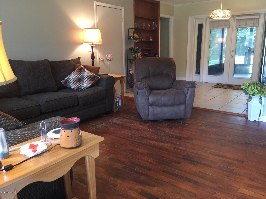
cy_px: 100
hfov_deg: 61.7
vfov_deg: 48.2
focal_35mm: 29
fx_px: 223
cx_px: 133
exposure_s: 1/15
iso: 80
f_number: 2.2
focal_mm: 4.15
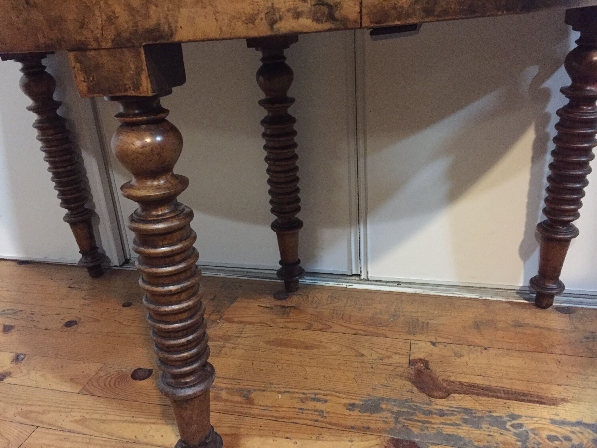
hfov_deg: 61.7
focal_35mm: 29
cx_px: 298
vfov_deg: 48.2
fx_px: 500
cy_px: 224
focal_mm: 4.15
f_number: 2.2
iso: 400
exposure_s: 1/17
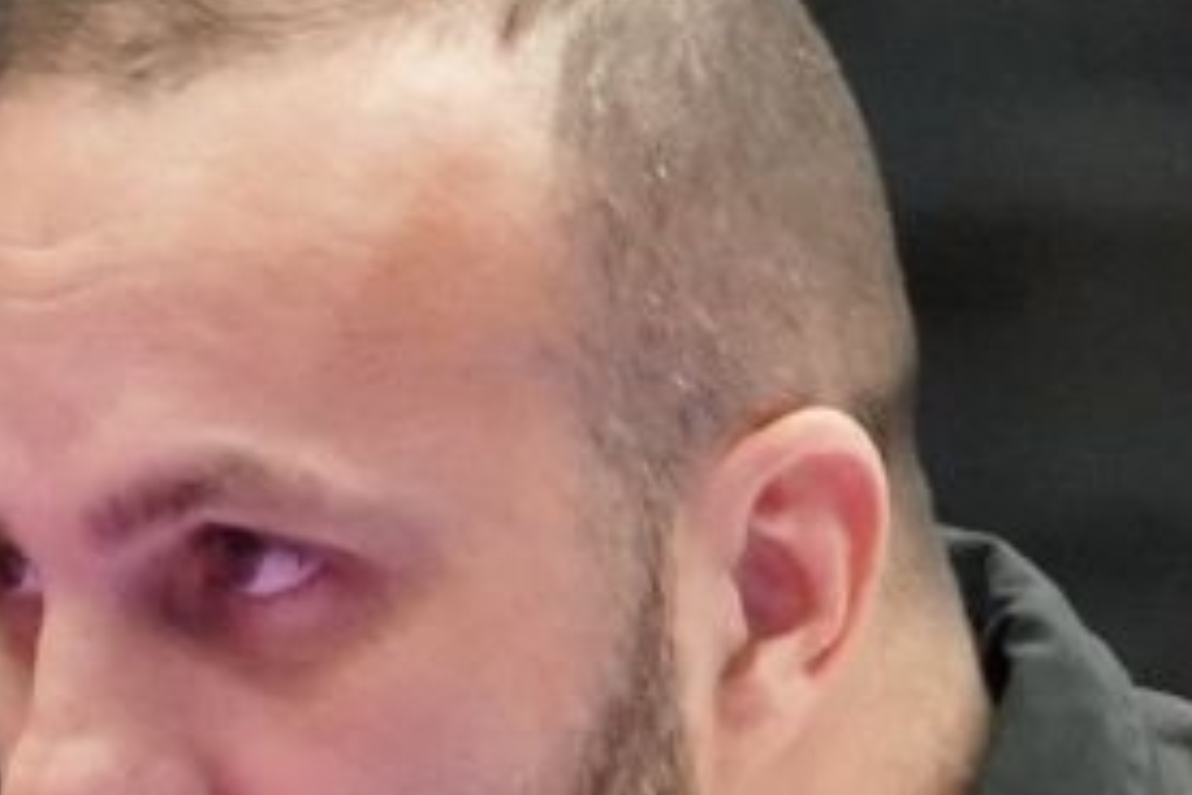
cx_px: -825
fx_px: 60390
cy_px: 1663
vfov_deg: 0.8
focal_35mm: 1824
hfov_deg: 1.1
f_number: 2.8
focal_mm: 187
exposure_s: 1/1000
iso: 5000
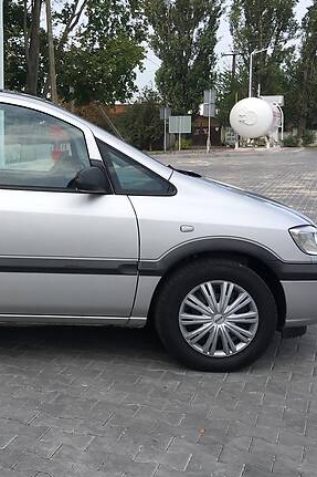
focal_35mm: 56
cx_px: -25
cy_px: 193
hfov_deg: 22.9
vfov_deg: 35.5
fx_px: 740
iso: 25
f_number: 2.2
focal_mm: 4.2
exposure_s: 1/801
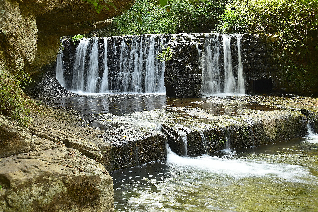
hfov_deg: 46.4
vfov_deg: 31.9
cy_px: 106
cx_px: 159
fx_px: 371
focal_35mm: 42
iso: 100
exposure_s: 1/5
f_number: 8
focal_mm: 42
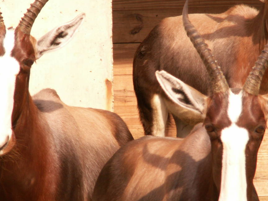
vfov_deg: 2.9
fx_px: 3972
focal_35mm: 513
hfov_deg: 3.9
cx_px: 134
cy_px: 113
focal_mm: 45.18
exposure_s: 1/125
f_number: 6.3
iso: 50
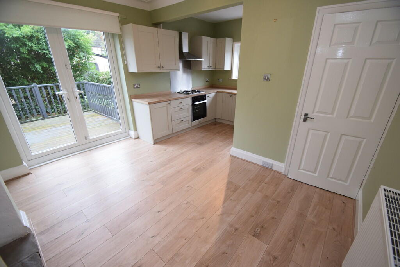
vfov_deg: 77.3
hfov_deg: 100.4
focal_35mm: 15
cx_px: 200
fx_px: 167
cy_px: 134
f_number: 4
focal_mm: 10
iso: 560
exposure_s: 1/60
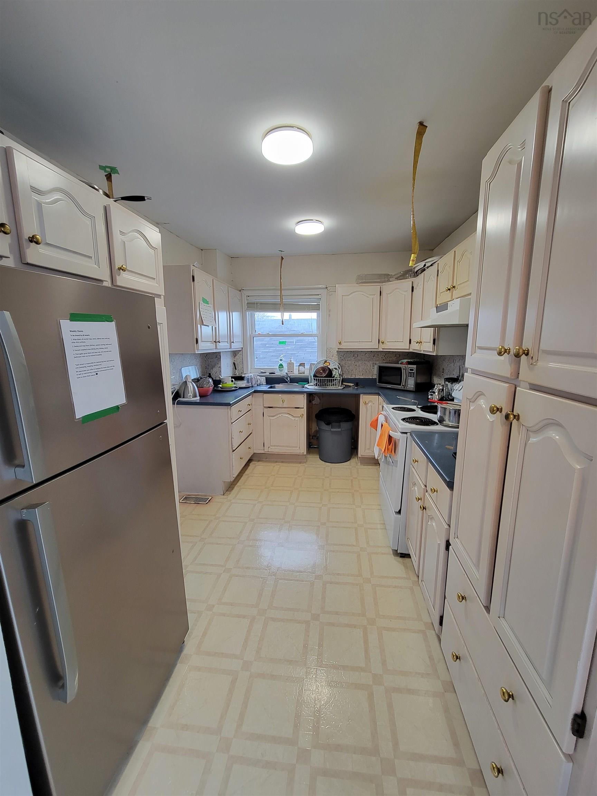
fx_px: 299
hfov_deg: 89.9
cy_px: 398
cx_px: 298
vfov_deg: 106.2
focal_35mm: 13
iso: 160
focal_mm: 2.2
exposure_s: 1/60
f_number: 2.2
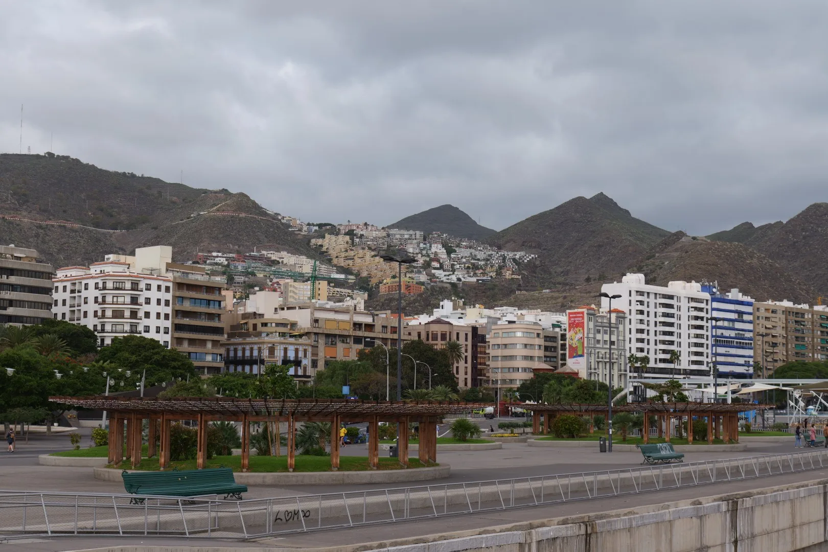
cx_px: 414
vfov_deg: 22.6
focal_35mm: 60
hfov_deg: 33.4
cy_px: 276
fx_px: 1380
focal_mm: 60
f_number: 7.1
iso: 100
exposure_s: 1/160
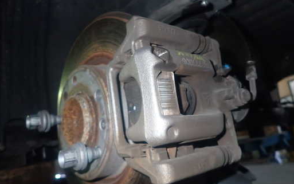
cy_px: 91
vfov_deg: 40.6
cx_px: 168
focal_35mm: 31
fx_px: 248
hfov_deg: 60.9
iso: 500
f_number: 5.6
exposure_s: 1/30
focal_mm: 4.5
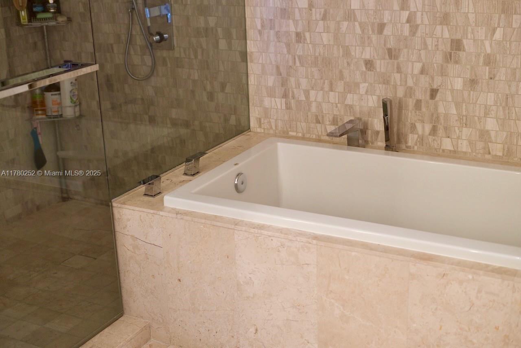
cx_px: 260
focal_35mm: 50
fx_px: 724
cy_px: 174
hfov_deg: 39.6
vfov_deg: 27.0
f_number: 3.2
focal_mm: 50
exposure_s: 1/160
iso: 1600
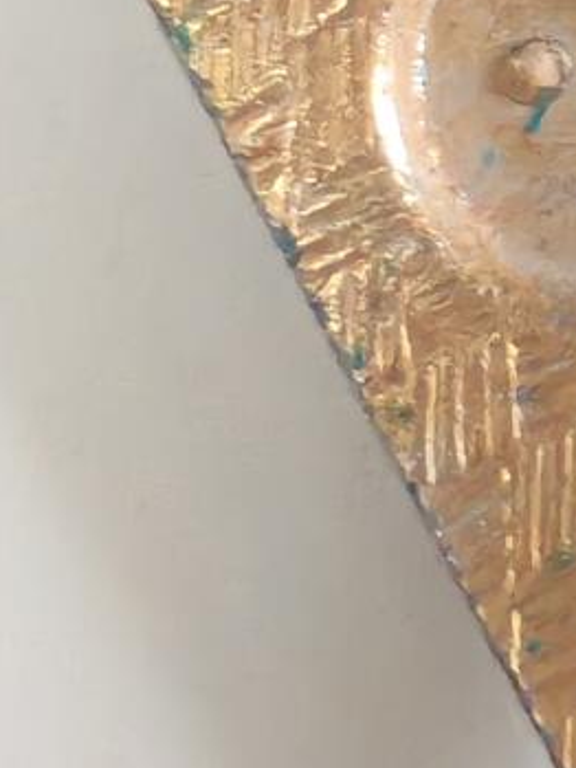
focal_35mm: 351
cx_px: 688
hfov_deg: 4.2
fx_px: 7783
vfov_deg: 5.6
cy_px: -363
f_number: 1.95
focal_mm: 5.52
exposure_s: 1/33
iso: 1000
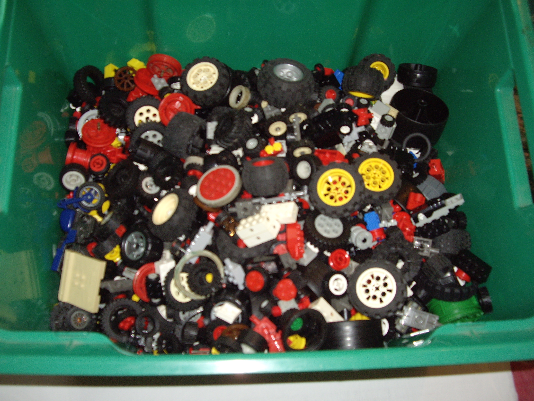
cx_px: 267
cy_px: 200
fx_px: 586
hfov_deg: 49.0
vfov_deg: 37.7
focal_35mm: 38
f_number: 2.8
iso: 200
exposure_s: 1/40
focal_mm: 7.9
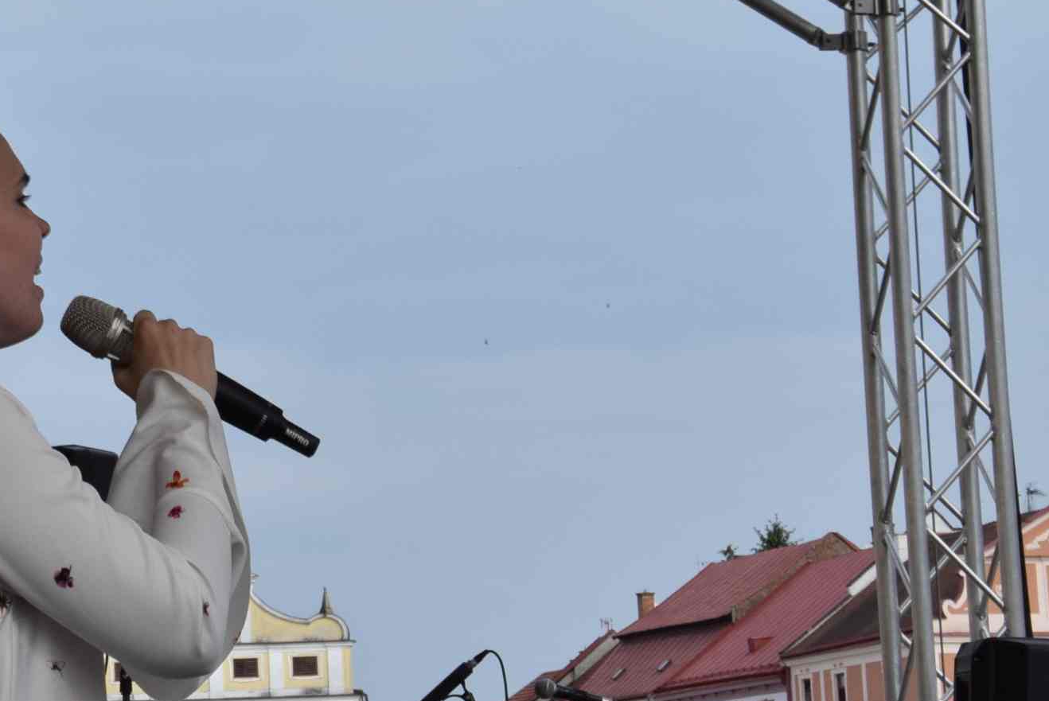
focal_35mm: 143
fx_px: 4170
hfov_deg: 14.2
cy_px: 280
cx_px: 38
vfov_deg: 9.6
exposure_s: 1/200
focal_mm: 42
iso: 400
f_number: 16
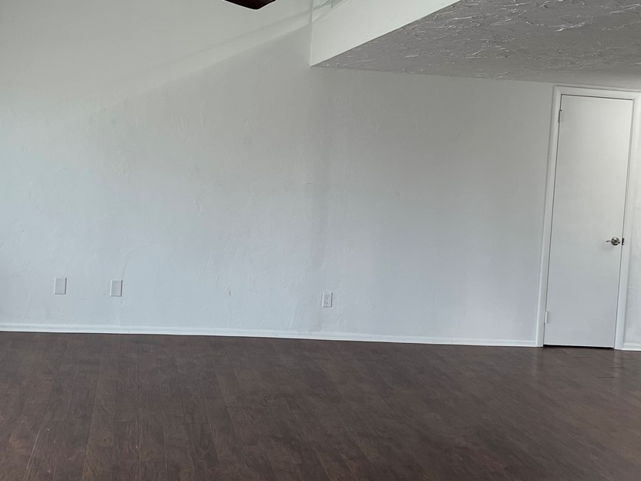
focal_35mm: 50
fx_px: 926
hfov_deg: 38.1
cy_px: 166
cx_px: 269
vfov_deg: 28.9
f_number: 1.5
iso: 64
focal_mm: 5.7
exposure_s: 1/121
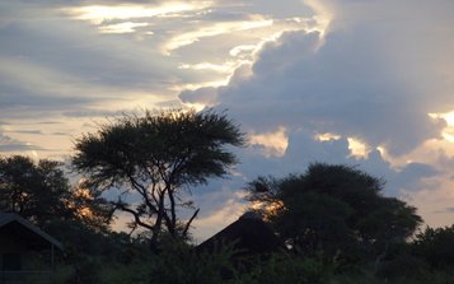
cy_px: 121
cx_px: 228
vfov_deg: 6.1
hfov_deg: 9.8
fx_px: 2647
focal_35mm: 214
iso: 200
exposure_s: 1/200
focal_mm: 42.5
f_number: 3.2
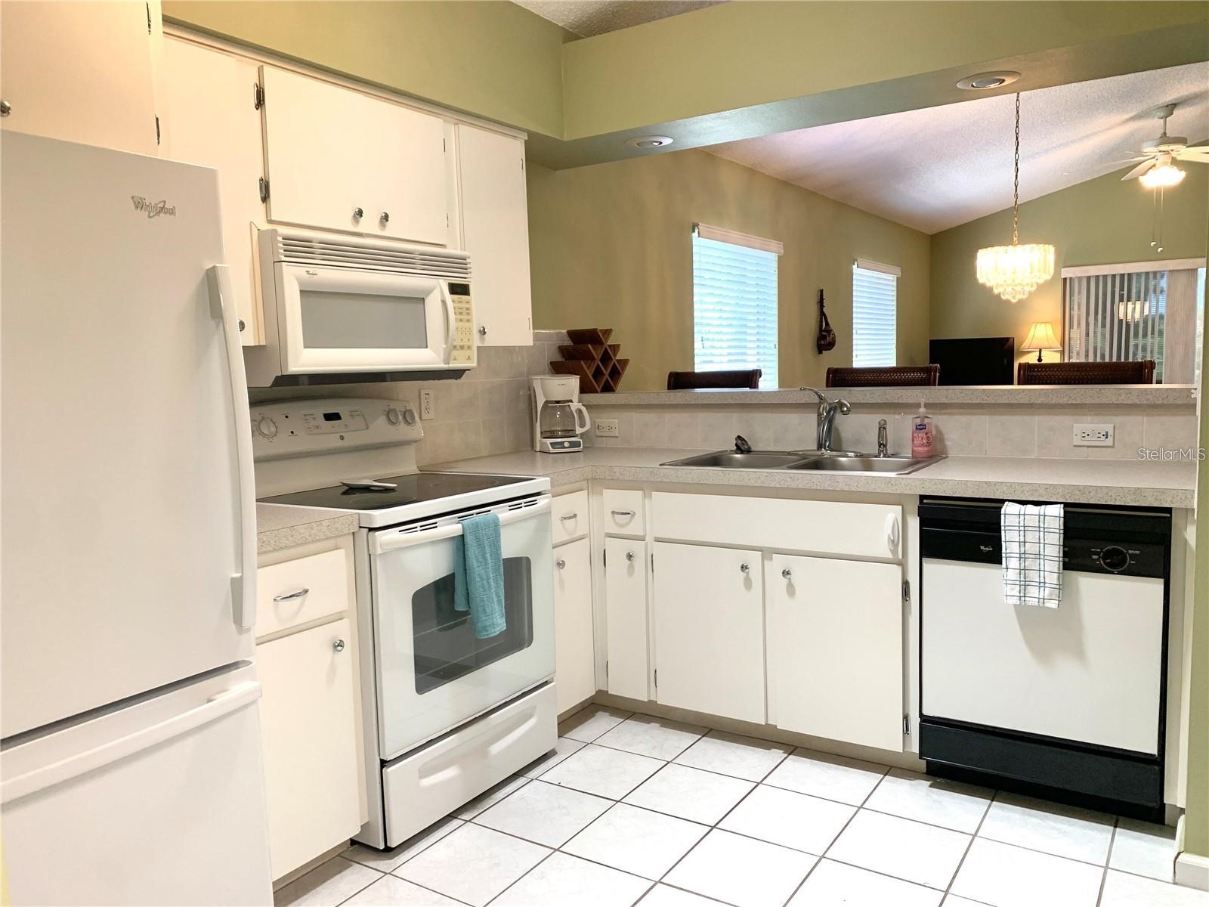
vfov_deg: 53.1
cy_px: 454
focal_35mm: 26
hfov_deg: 67.3
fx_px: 908
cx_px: 604
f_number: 1.8
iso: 80
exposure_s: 1/60
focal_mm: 4.25
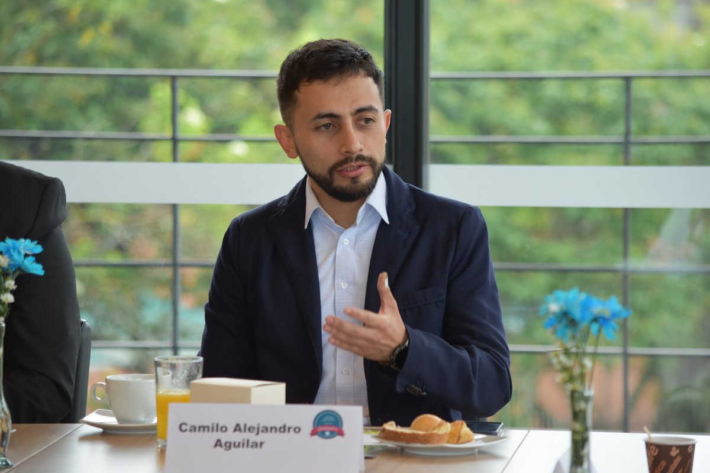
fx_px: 3993
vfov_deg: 6.8
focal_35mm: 202
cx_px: 355
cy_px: 236
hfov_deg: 10.2
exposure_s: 1/250
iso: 800
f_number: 4.8
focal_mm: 135
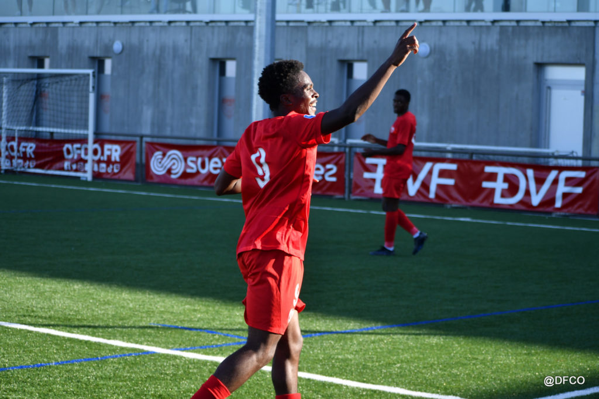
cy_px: 200
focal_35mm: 105
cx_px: 300
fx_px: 1747
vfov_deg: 13.0
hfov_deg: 19.5
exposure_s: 1/1000
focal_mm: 70
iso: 400
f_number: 4.5
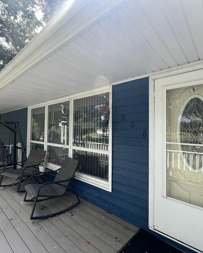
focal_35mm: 17
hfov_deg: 76.9
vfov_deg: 89.6
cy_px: 127
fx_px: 128
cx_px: 97
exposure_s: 1/194
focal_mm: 1.57
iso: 32
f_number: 1.8
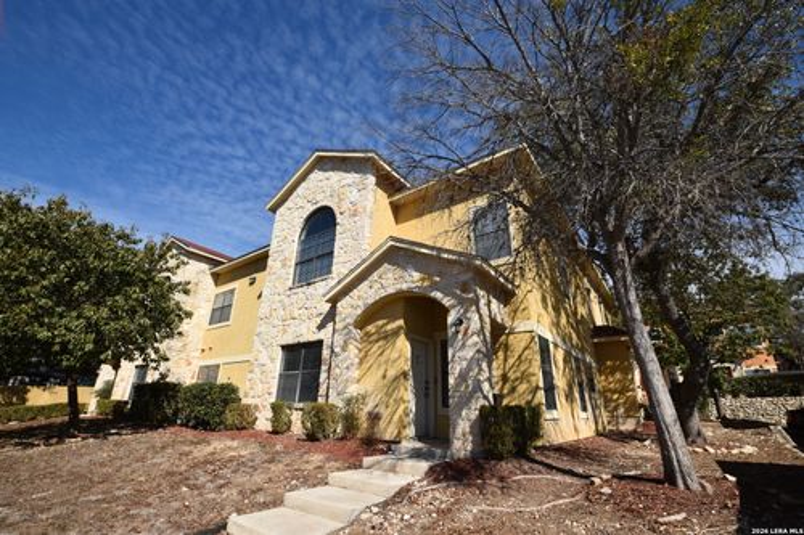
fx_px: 335
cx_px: 402
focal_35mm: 15
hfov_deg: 100.4
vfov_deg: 77.3
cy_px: 268
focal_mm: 10
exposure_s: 1/200
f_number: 10
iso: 100
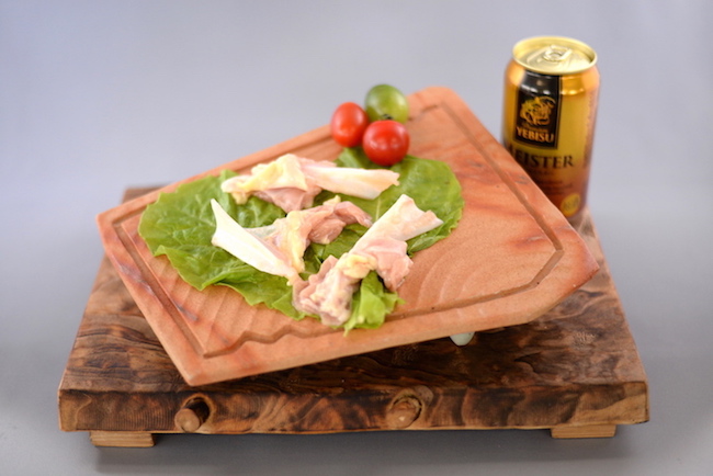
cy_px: 238
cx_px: 356
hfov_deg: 39.6
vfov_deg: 27.0
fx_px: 991
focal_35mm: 50
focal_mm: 50
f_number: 1.8
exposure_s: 1/2000
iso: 1000
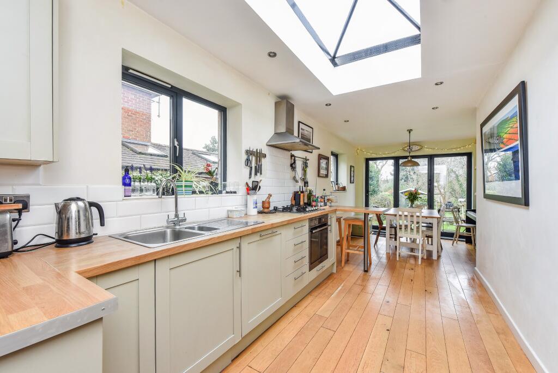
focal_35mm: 14
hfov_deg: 104.2
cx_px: 279
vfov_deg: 81.3
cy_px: 186
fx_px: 217
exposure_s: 1/50
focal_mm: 14
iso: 640
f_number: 9
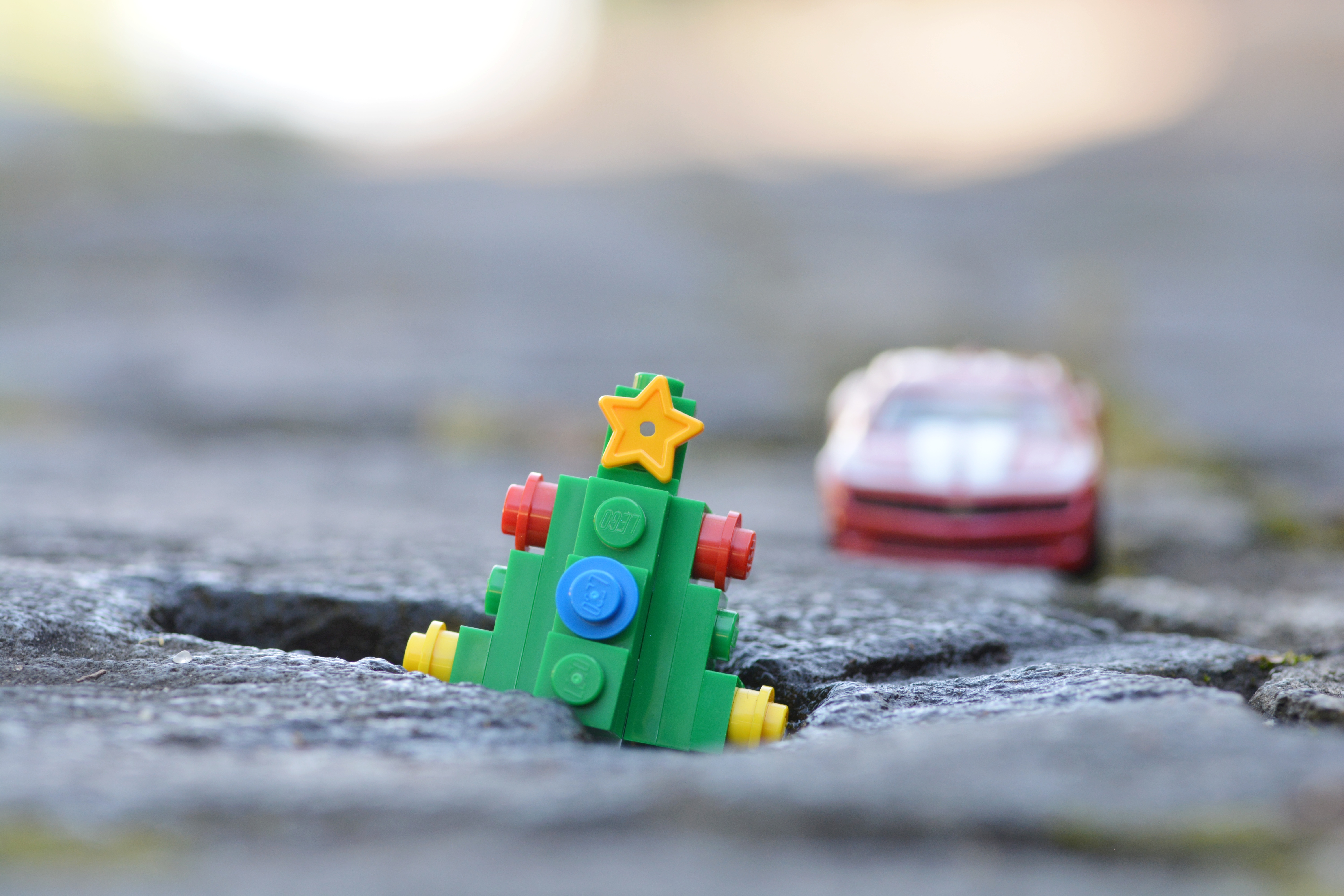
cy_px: 448
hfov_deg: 13.7
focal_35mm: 150
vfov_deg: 9.1
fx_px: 5600
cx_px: 672
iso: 400
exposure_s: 1/125
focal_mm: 100
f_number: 8
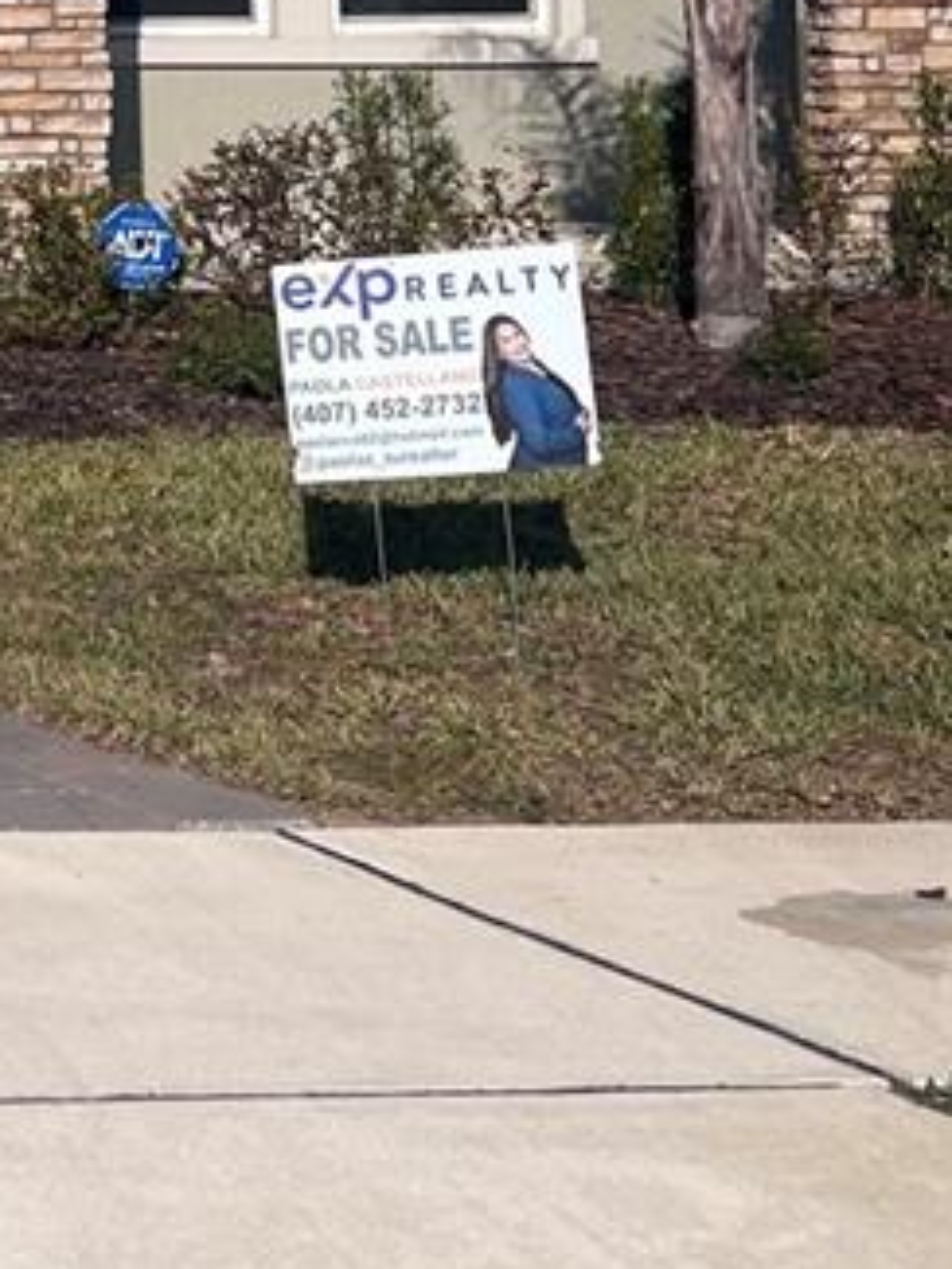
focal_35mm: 96
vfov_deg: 19.6
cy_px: -90
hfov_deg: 14.4
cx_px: -472
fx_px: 3518
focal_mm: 5.7
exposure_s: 1/10309
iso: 50
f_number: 1.5
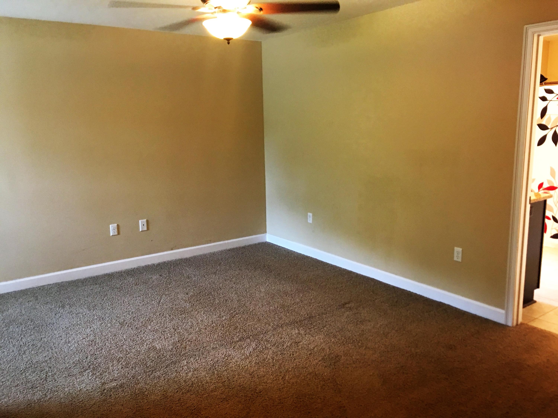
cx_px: 279
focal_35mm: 29
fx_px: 467
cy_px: 209
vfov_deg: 48.2
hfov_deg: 61.7
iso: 100
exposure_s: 1/15
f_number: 2.2
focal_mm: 4.15
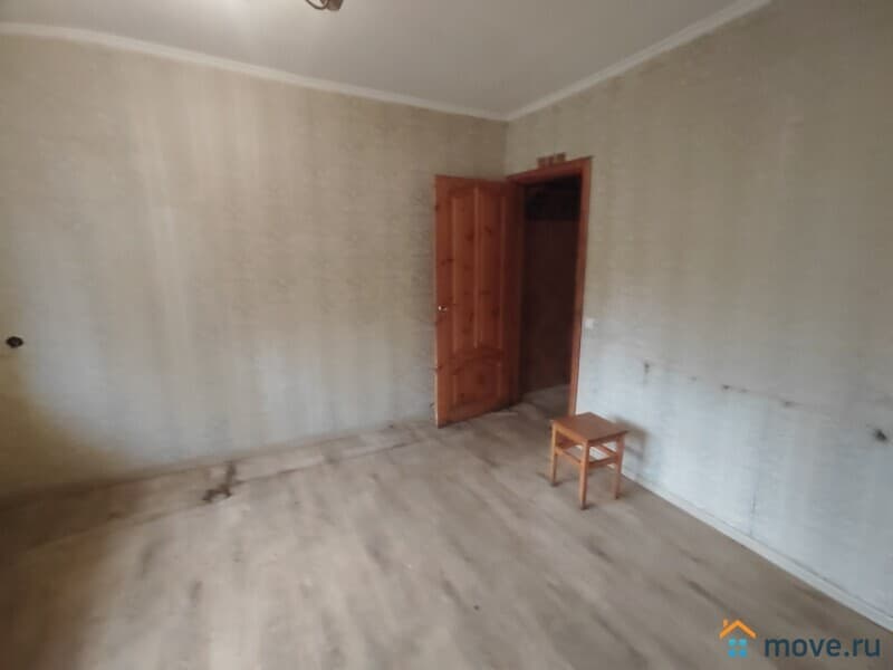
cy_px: 335
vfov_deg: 78.1
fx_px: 413
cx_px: 446
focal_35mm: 16
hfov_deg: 94.5
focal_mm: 1.68
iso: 1020
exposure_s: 1/25
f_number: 2.2
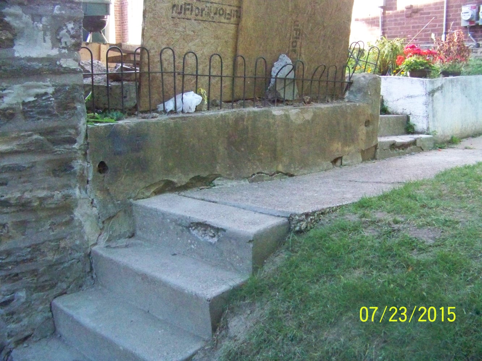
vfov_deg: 39.7
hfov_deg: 51.4
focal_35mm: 36
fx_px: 501
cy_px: 180
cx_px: 241
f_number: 2.8
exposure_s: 1/500
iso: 1250
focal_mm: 5.85
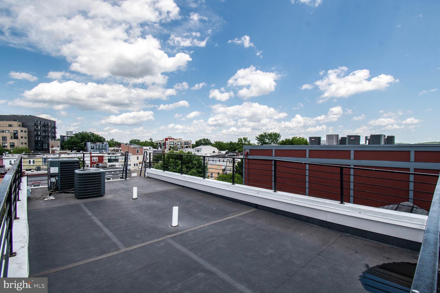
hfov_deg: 100.4
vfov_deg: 77.3
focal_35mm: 15
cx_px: 220
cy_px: 146
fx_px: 183
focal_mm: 10
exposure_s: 1/500
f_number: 10
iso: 200
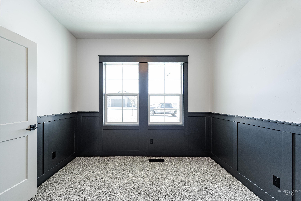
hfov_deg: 104.2
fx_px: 117
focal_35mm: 14
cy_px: 100
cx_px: 150
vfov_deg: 81.2
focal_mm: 14
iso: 400
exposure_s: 1/100
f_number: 4
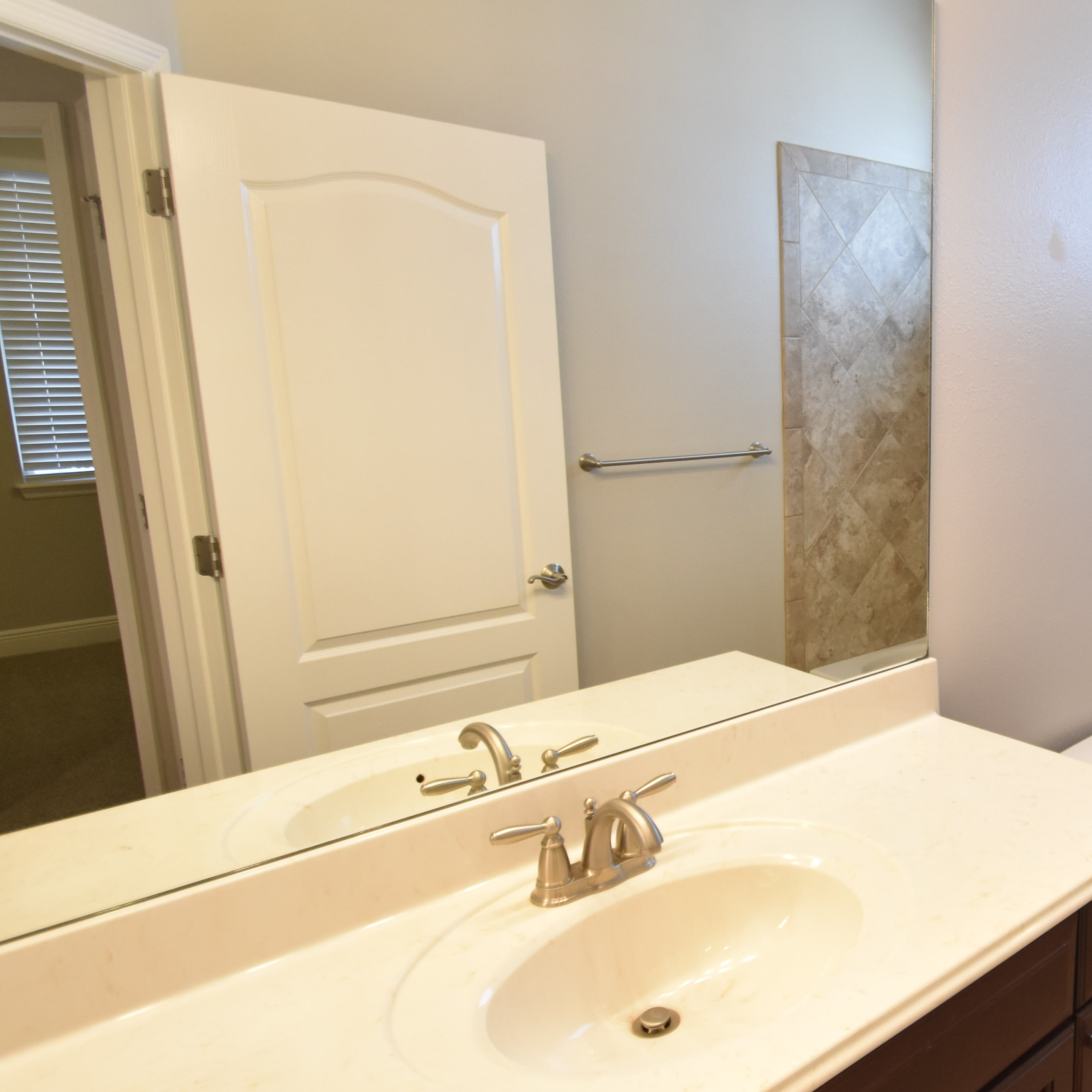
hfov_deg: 53.7
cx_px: 923
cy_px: 568
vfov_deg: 59.1
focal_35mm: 27
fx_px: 964
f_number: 3.5
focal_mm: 10
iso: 800
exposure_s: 1/60
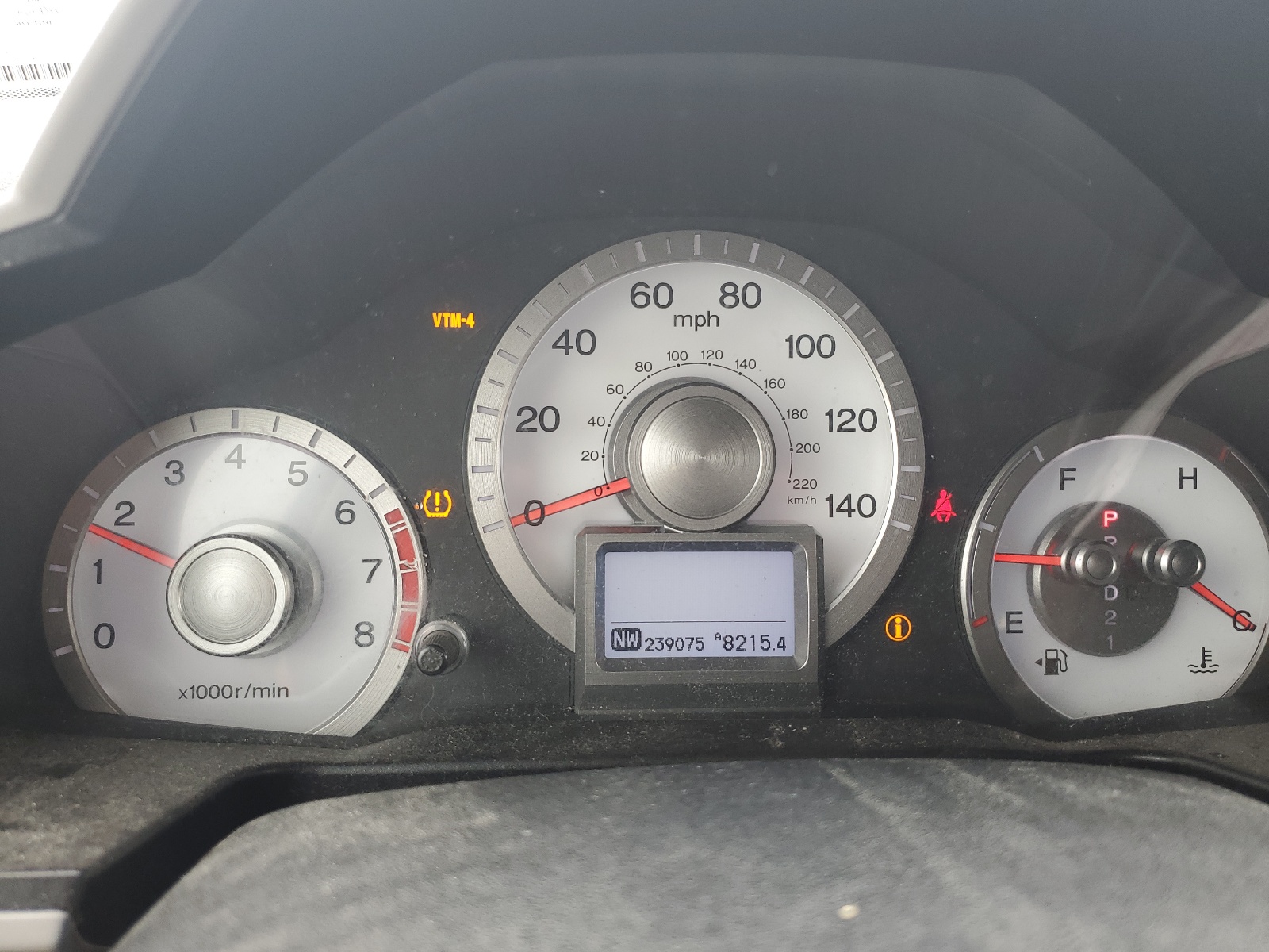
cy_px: 476
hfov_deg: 67.3
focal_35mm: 26
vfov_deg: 53.1
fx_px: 953
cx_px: 634
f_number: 1.5
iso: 50
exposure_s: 1/60.2
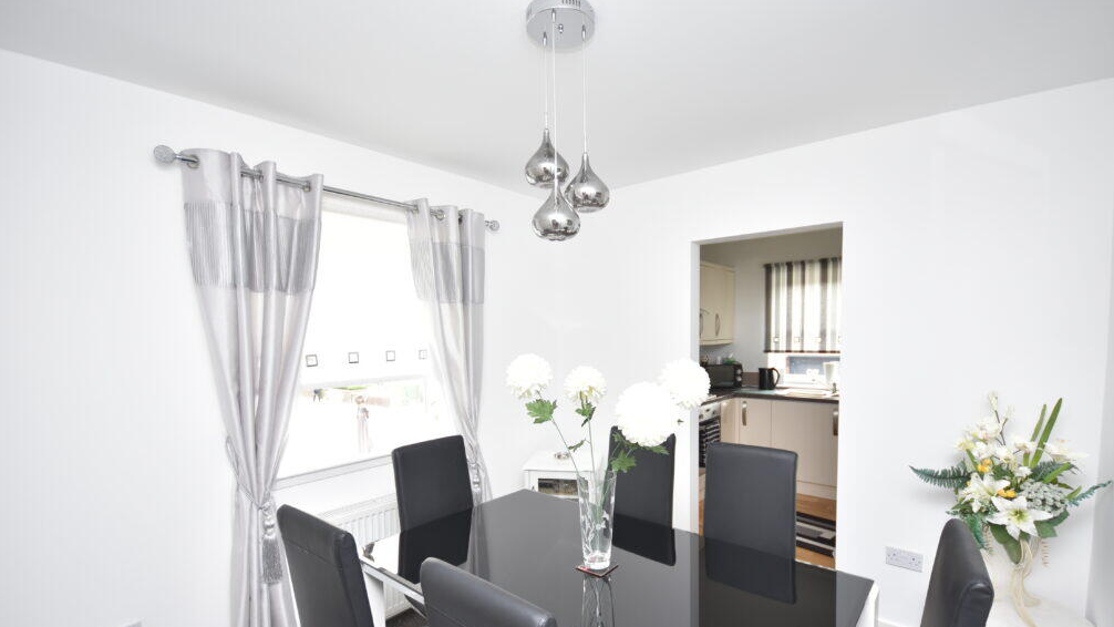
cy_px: 366
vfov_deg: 66.6
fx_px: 473
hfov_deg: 99.4
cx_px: 564
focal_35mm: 16
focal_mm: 10
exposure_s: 1/80
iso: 400
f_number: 4.5
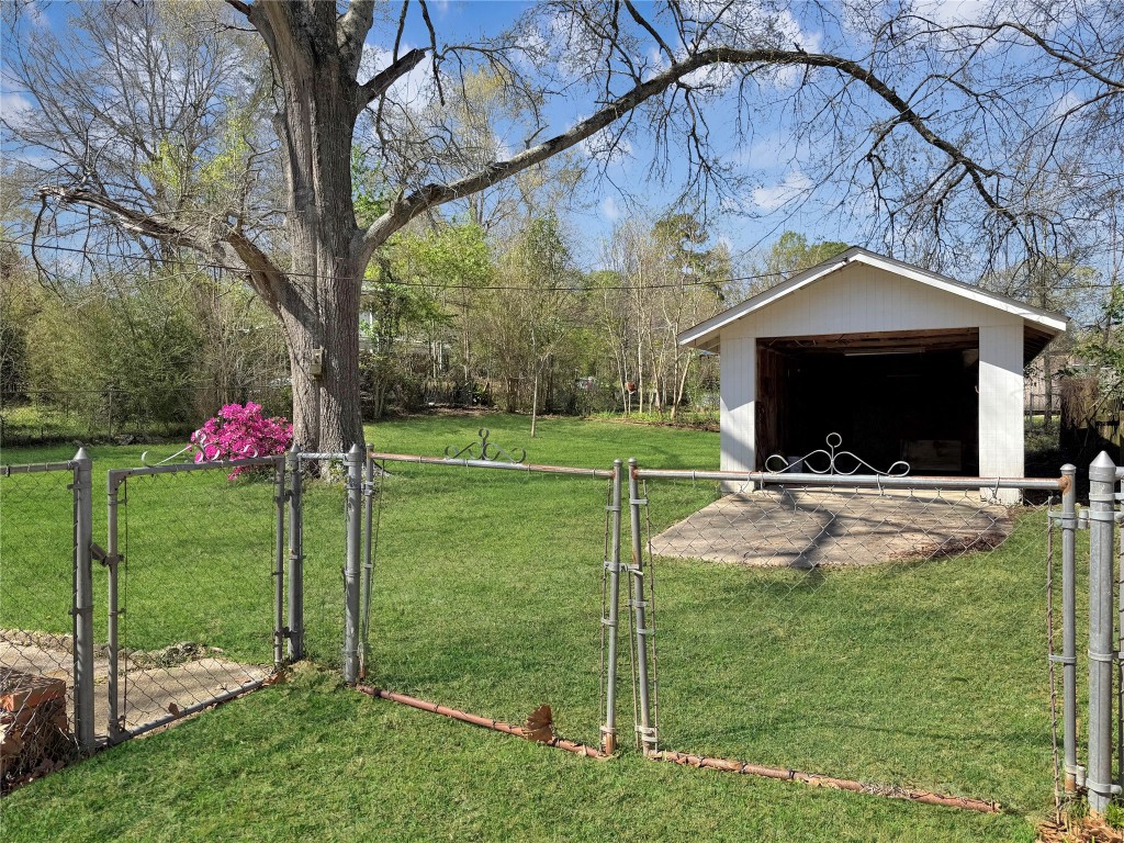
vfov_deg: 56.8
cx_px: 562
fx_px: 779
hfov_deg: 71.6
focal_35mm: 24
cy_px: 422
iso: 80
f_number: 1.78
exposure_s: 1/2299
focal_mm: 6.76
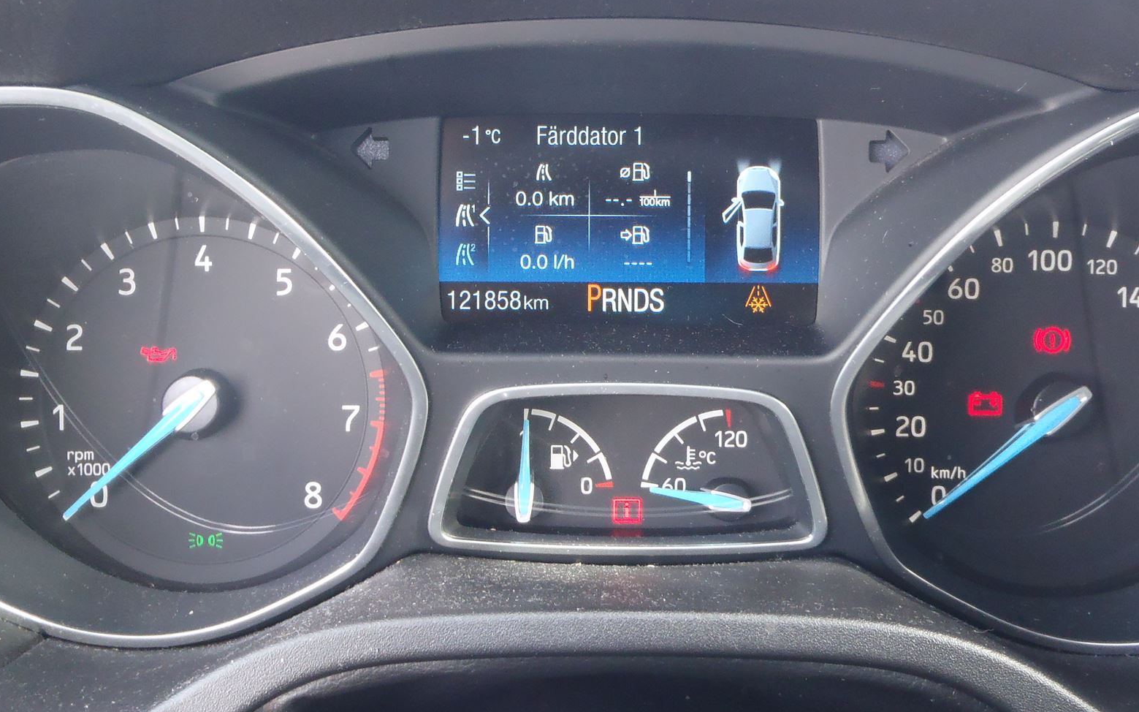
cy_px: 332
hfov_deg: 50.3
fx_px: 1210
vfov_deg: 32.7
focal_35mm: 39
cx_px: 626
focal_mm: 5
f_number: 3.5
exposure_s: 1/25
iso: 200
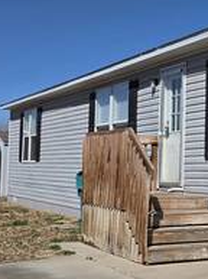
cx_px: 352
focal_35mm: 61
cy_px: 71
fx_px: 490
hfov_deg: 19.3
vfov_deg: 31.2
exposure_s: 1/10000
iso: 50
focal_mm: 6.3
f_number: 1.7
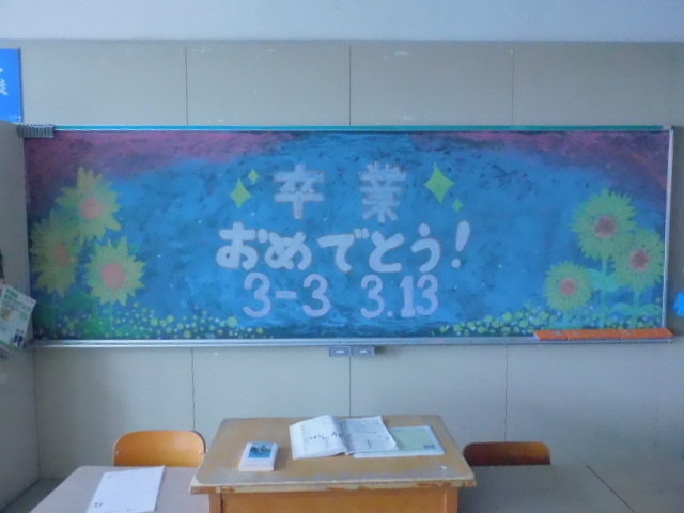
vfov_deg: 56.8
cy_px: 256
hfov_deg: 71.6
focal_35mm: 24
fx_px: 474
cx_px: 342
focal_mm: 4.3
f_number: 3.3
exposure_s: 1/100
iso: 3200
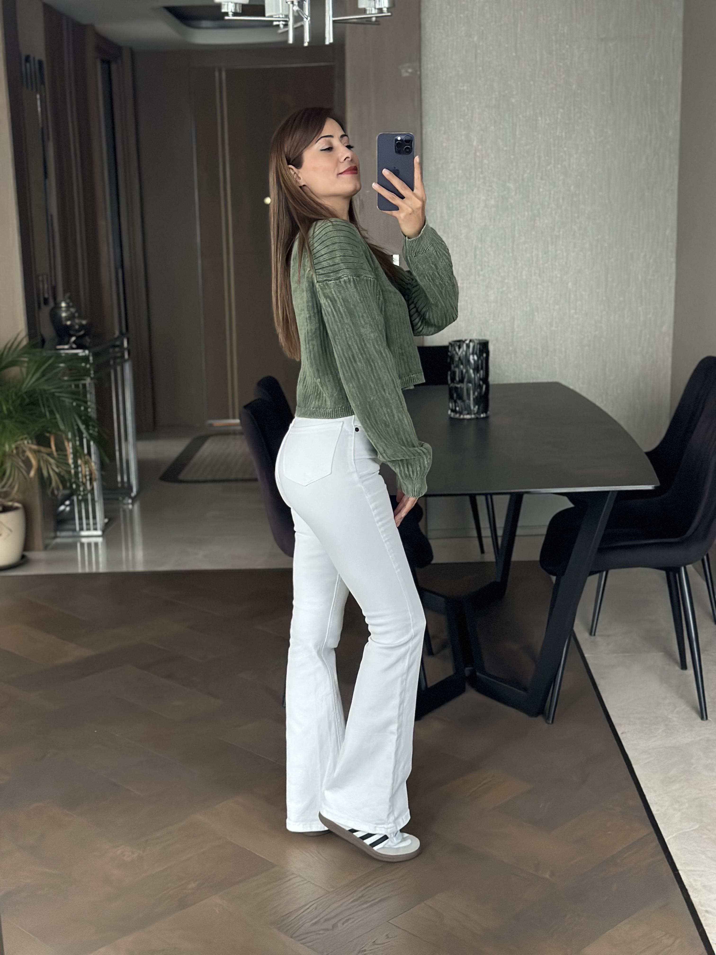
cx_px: 358
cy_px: 478
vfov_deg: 39.7
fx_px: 1324
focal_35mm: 48
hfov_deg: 30.3
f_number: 1.78
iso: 500
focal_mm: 6.86
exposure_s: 1/33
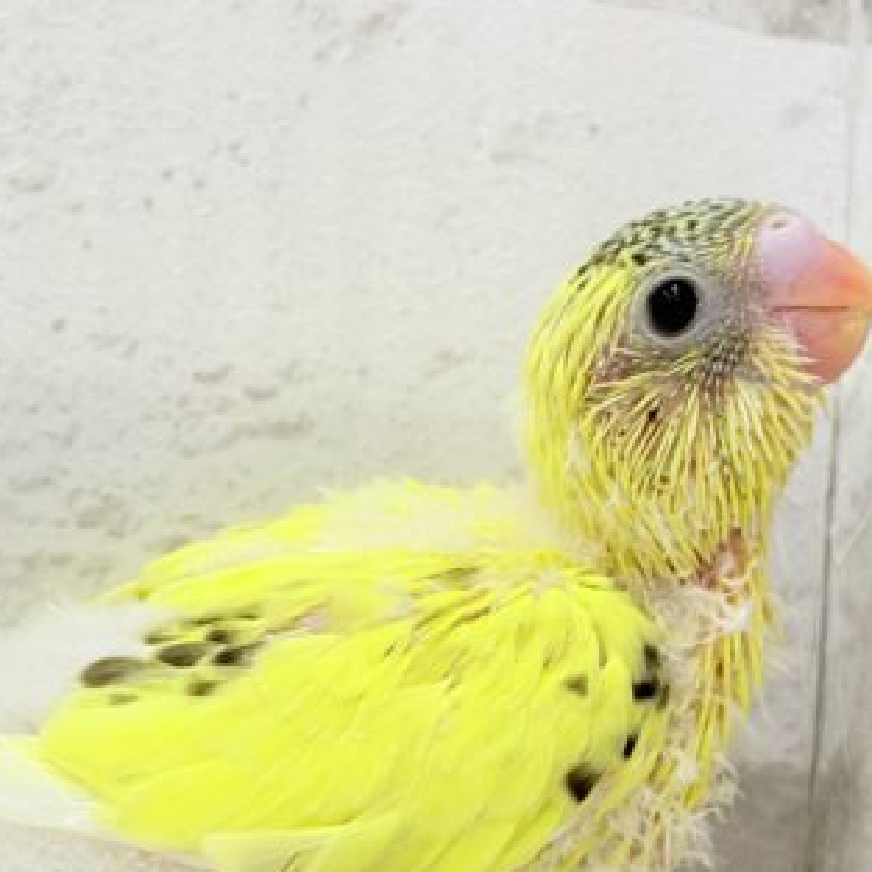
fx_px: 2679
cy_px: 552
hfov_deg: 18.5
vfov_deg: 18.5
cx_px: 362
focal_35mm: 94
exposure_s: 1/50
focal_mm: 5.96
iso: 40
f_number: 1.6
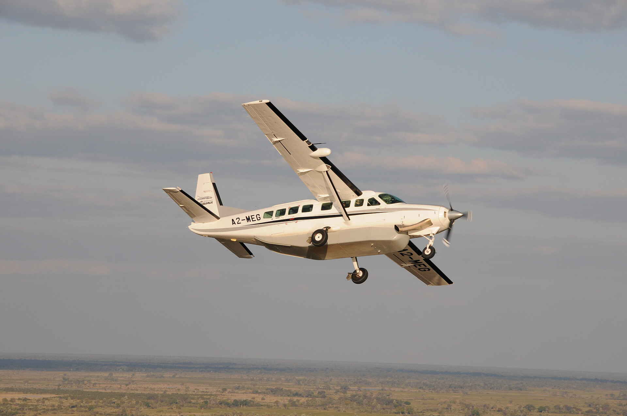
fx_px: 2740
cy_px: 208
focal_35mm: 158
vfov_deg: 8.7
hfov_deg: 13.1
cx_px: 314
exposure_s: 1/640
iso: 400
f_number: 13
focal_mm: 105
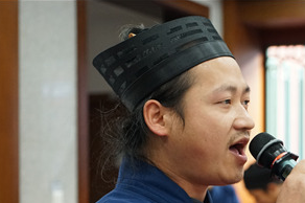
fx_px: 906
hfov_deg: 19.1
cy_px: 180
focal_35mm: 107
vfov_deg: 12.7
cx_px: 206
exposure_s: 1/60
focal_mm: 60
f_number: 4
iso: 2500
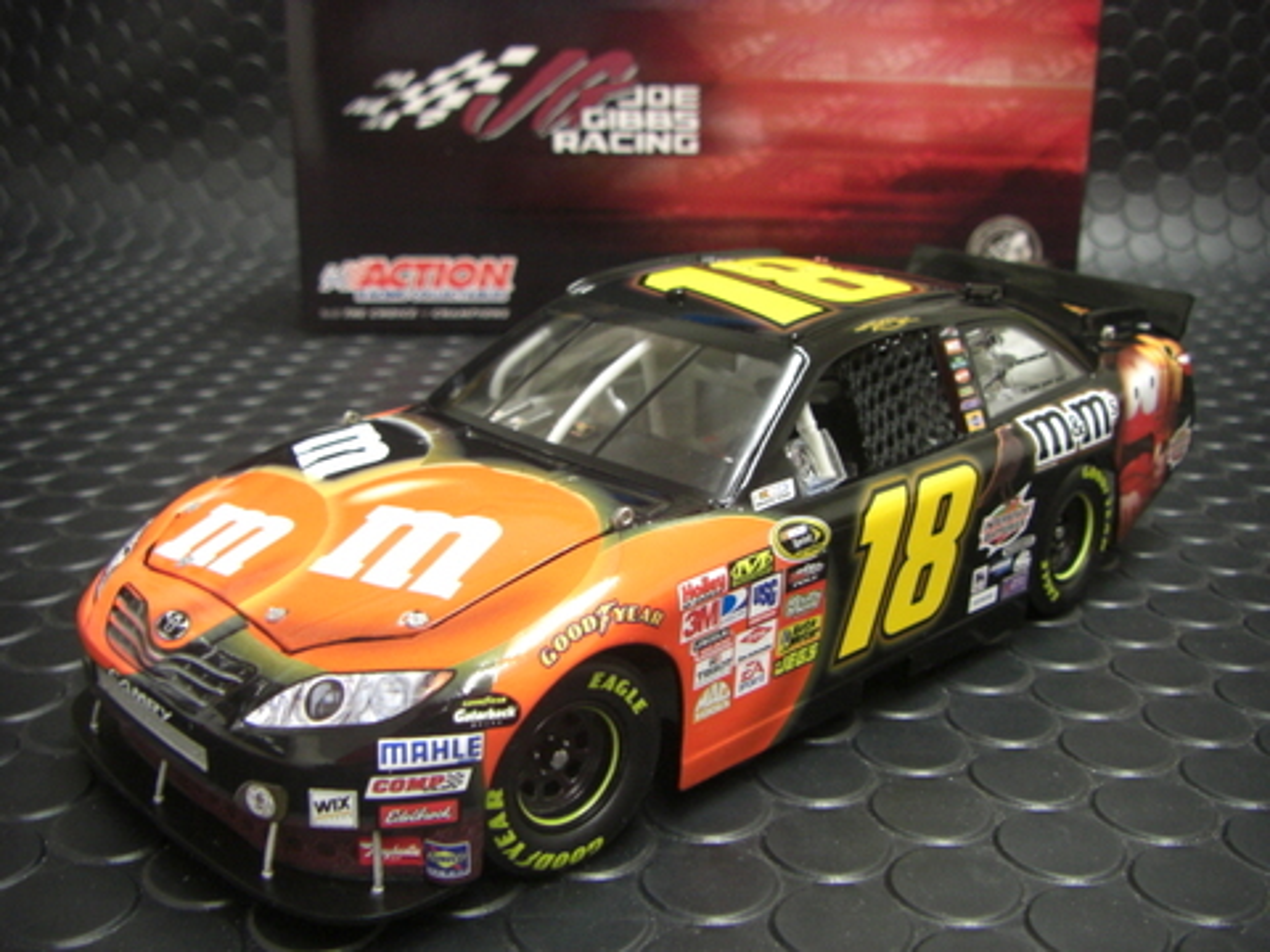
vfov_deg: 37.7
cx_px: 635
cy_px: 476
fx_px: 1394
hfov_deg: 49.0
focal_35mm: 38
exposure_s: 1/13
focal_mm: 6.3
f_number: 3.4
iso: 200
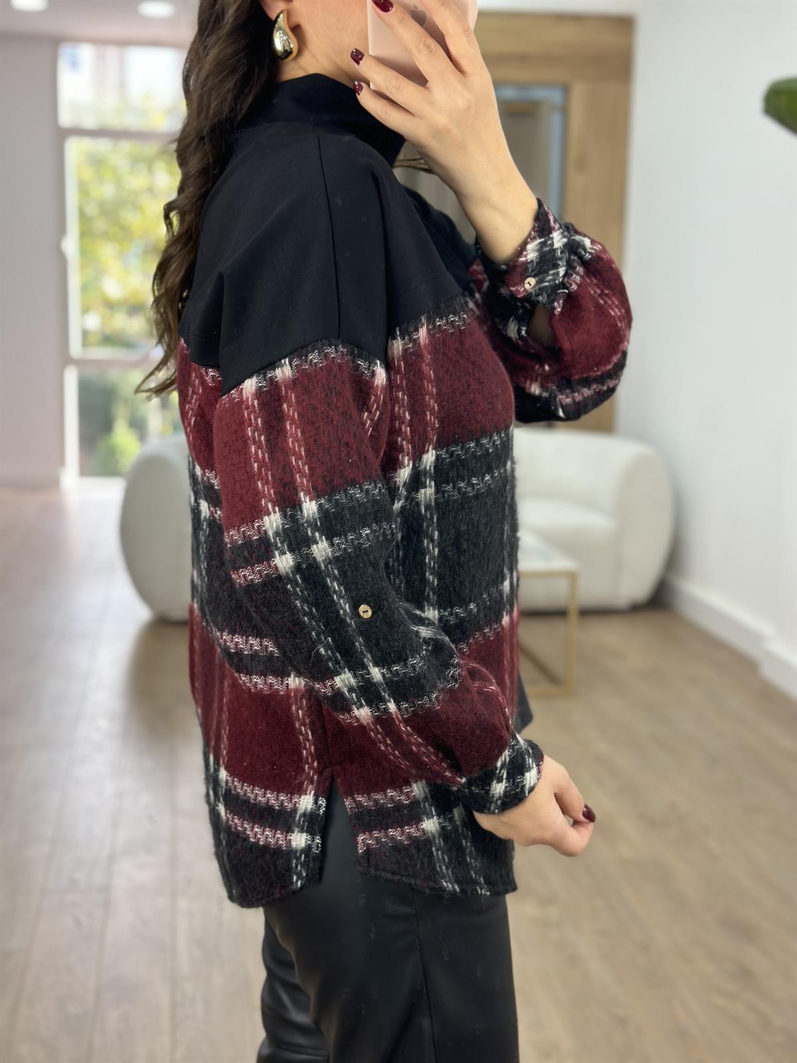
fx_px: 1474
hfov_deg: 30.3
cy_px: 532
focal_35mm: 48
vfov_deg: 39.7
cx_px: 398
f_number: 1.78
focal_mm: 6.86
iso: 100
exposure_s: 1/100
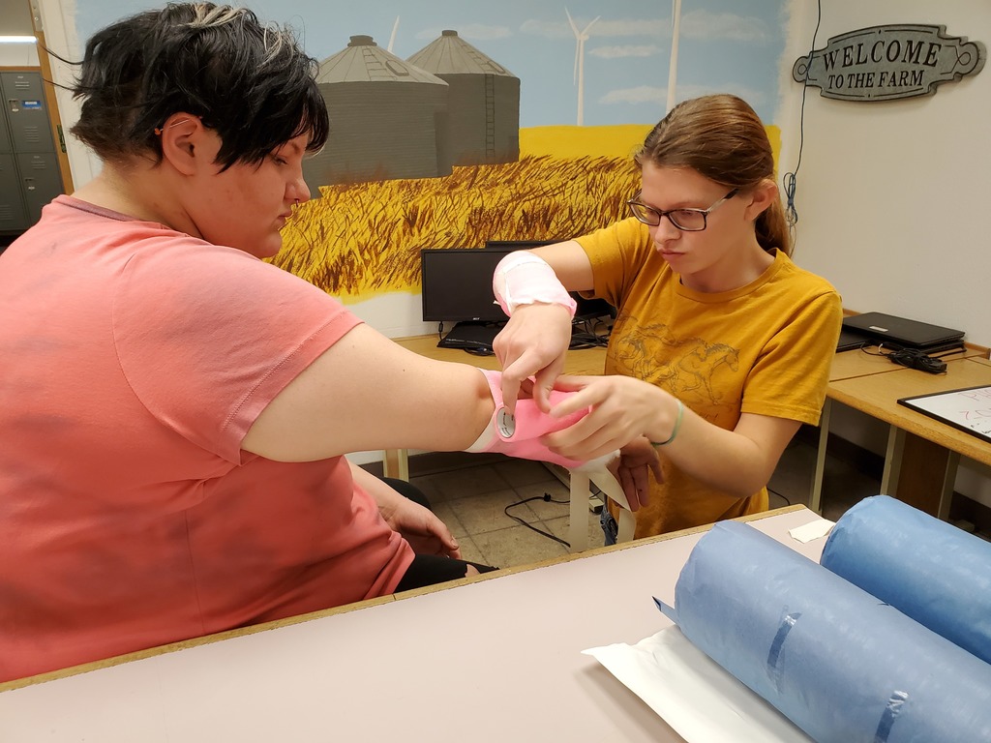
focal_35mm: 26
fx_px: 744
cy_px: 372
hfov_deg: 67.3
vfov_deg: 53.1
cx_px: 496
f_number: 2.4
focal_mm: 4.3
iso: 200
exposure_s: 1/60
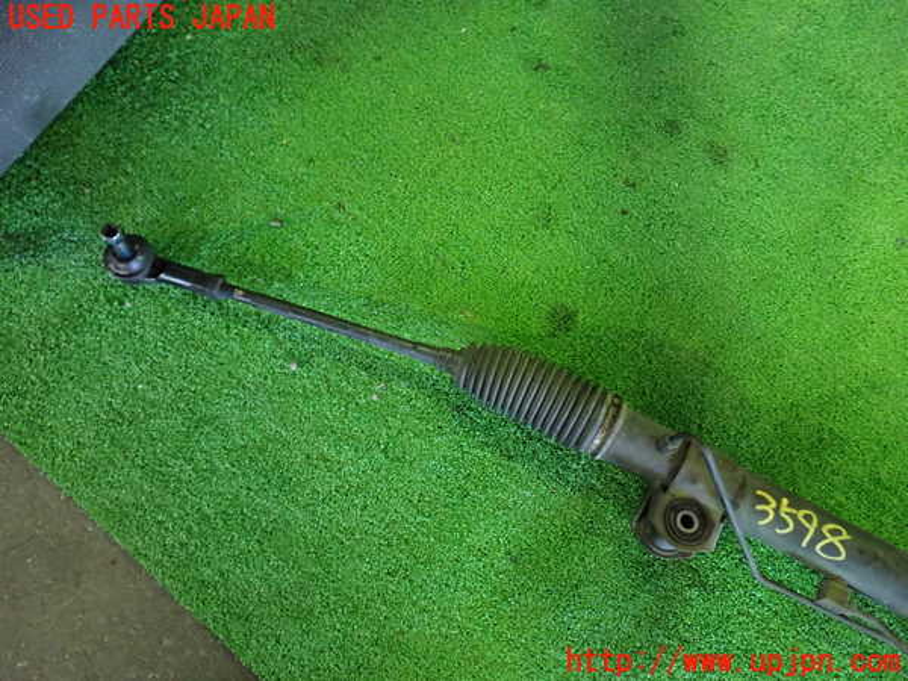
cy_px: 340
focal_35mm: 30
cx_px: 454
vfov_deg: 46.8
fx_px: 787
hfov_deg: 60.0
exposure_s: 1/25
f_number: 2.3
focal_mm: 5.4
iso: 800
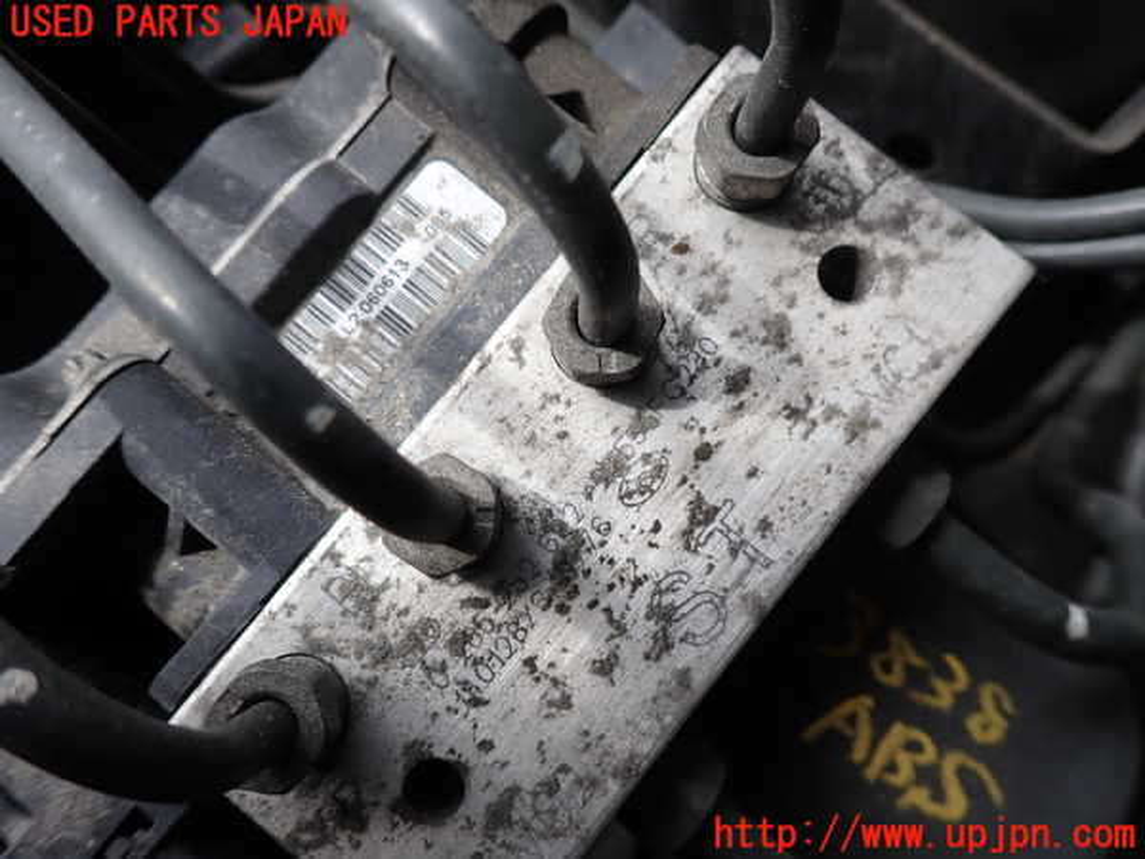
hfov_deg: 69.4
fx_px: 827
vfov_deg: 54.9
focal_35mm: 25
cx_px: 572
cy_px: 430
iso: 100
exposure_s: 1/400
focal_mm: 4.5
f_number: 2.8
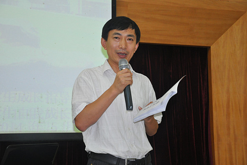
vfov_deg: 21.6
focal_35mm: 63
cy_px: 82
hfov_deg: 31.9
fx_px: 432
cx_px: 124
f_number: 4.8
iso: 800
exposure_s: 1/60
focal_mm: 42
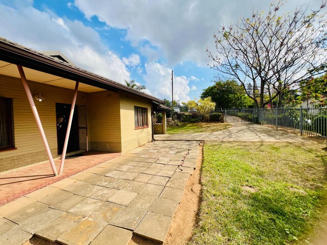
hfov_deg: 106.2
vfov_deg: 89.9
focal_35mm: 13
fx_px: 123
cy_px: 122
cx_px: 164
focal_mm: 1.57
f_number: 1.8
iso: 32
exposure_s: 1/1597
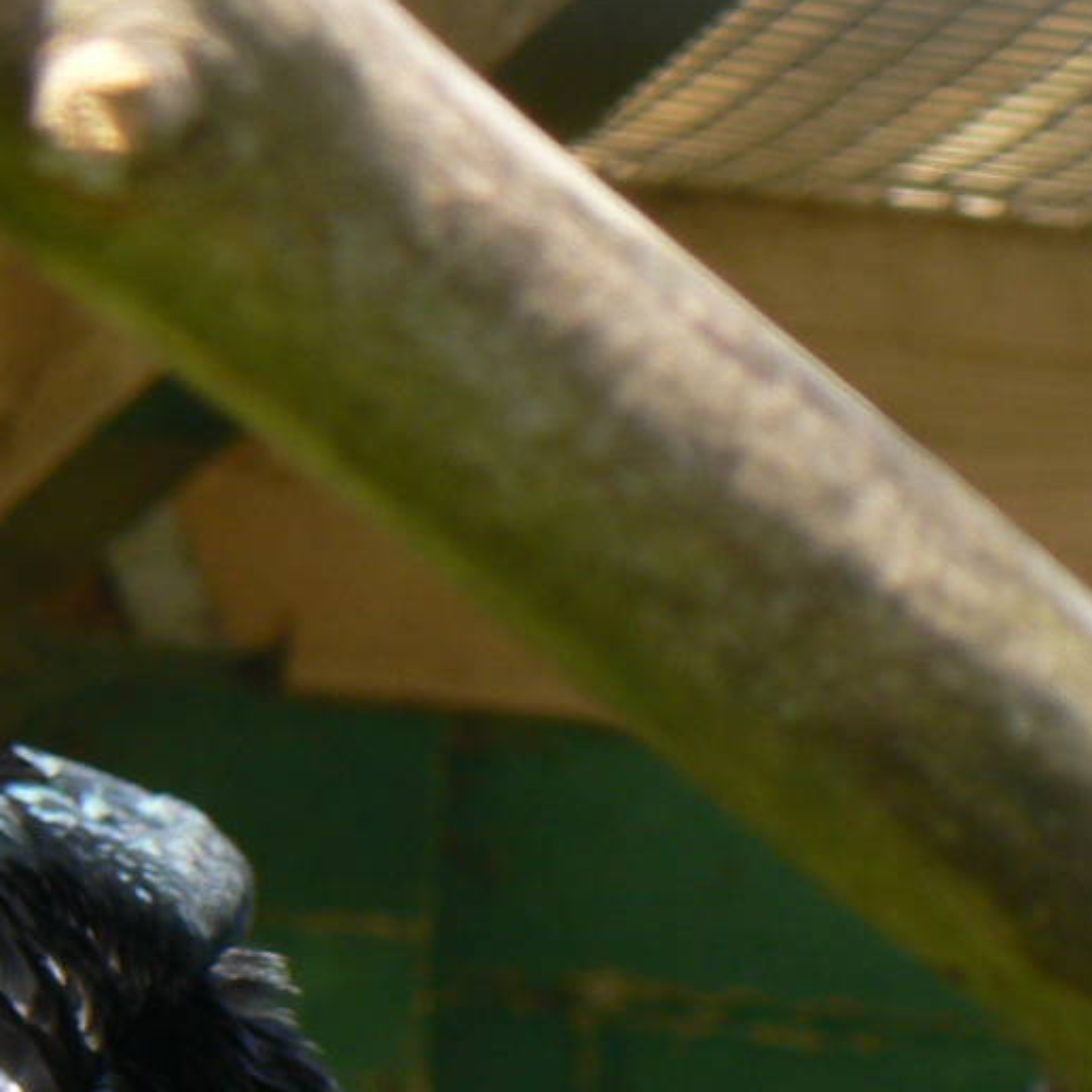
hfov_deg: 3.6
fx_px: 17417
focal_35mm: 488
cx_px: -220
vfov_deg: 3.6
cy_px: 1126
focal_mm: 29.7
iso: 80
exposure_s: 1/125
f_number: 5
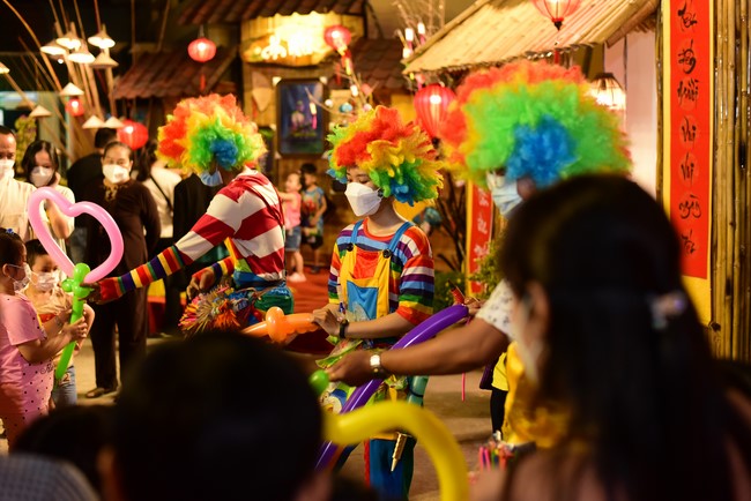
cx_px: 376
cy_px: 250
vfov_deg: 27.0
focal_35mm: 50
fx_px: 1043
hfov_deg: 39.6
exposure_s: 1/160
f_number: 2.5
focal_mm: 50
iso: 2500
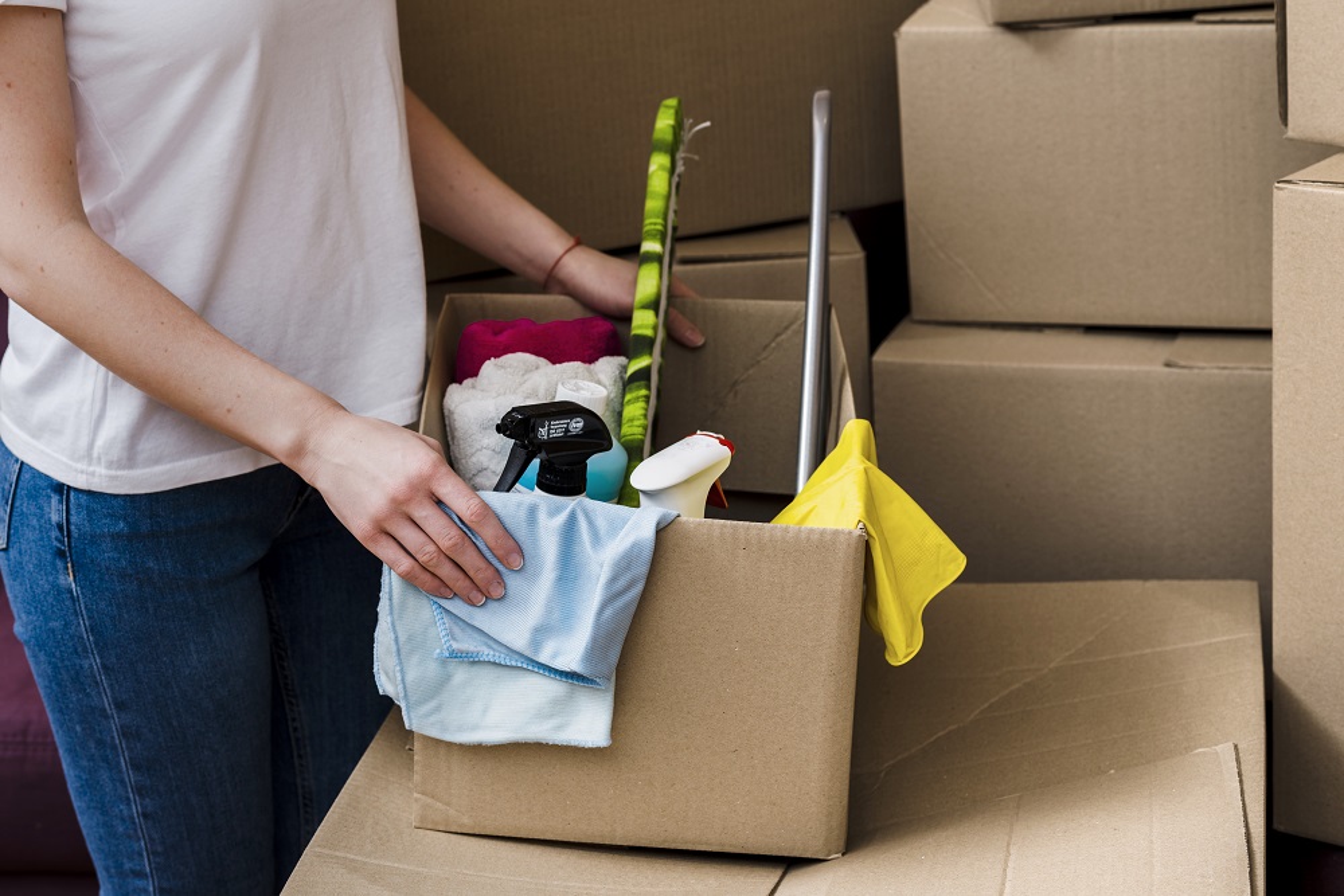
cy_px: 448
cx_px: 672
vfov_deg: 16.1
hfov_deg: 23.9
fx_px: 3174
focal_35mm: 85
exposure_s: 1/160
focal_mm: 85
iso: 100
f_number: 5.6
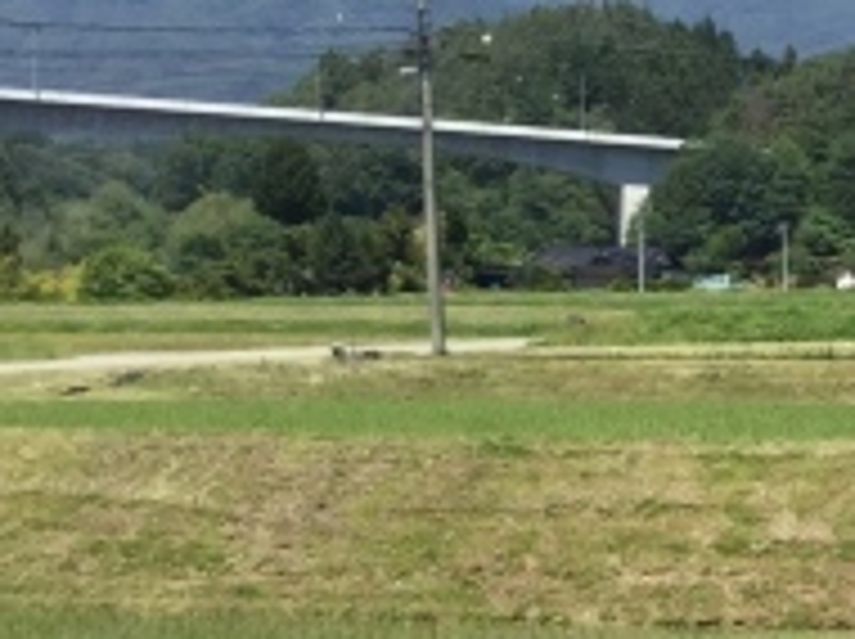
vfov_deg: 11.2
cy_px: 792
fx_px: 3182
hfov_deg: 13.4
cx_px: 1634
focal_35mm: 129
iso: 25
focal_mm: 3.3
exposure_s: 1/1087
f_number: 2.4
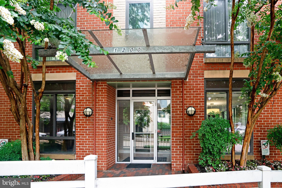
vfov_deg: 67.4
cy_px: 94
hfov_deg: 90.0
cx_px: 141
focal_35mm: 18
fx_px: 141
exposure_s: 1/80
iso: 1250
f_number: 8
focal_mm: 18
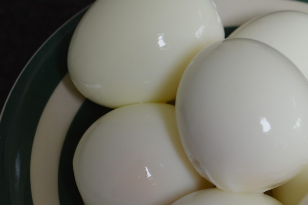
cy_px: 145
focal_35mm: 105
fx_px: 898
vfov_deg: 13.0
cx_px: 242
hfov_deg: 19.3
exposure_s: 1/80
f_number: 4.5
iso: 400
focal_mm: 40
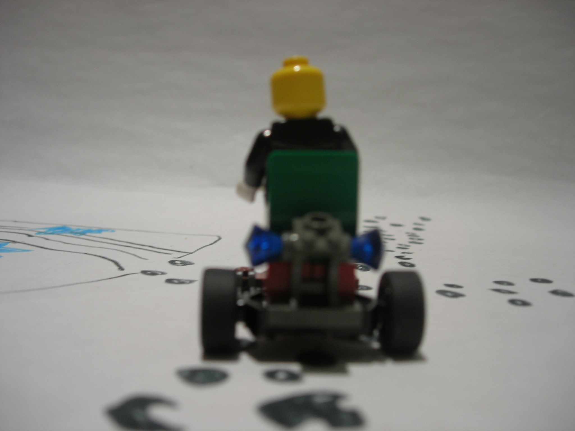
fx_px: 631
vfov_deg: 37.7
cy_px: 216
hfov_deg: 49.0
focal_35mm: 38
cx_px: 288
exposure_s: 1/37.7
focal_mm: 7.8
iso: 64
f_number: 2.8
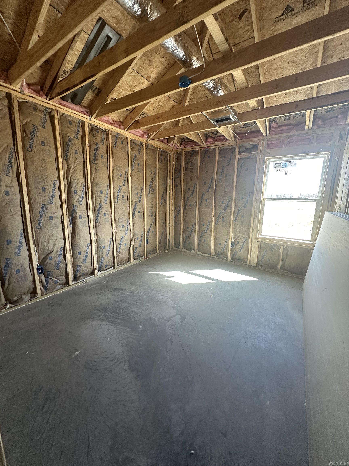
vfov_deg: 102.1
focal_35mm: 14
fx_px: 188
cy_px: 233
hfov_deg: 85.7
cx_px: 174
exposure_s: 1/99
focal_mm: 2.22
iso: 160
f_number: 2.2
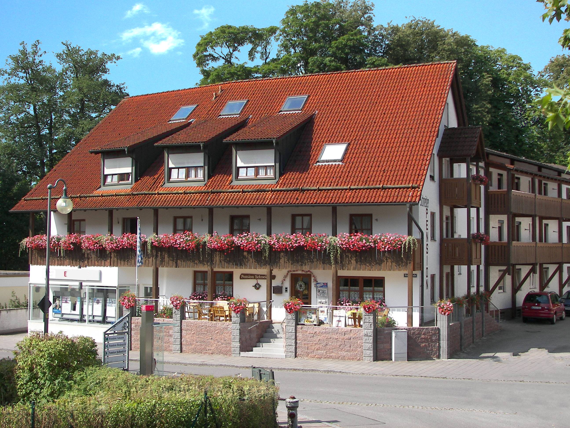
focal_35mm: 50
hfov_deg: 38.2
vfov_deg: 29.1
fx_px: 823
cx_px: 285
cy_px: 214
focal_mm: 8.3
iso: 50
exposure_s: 1/500
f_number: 2.8
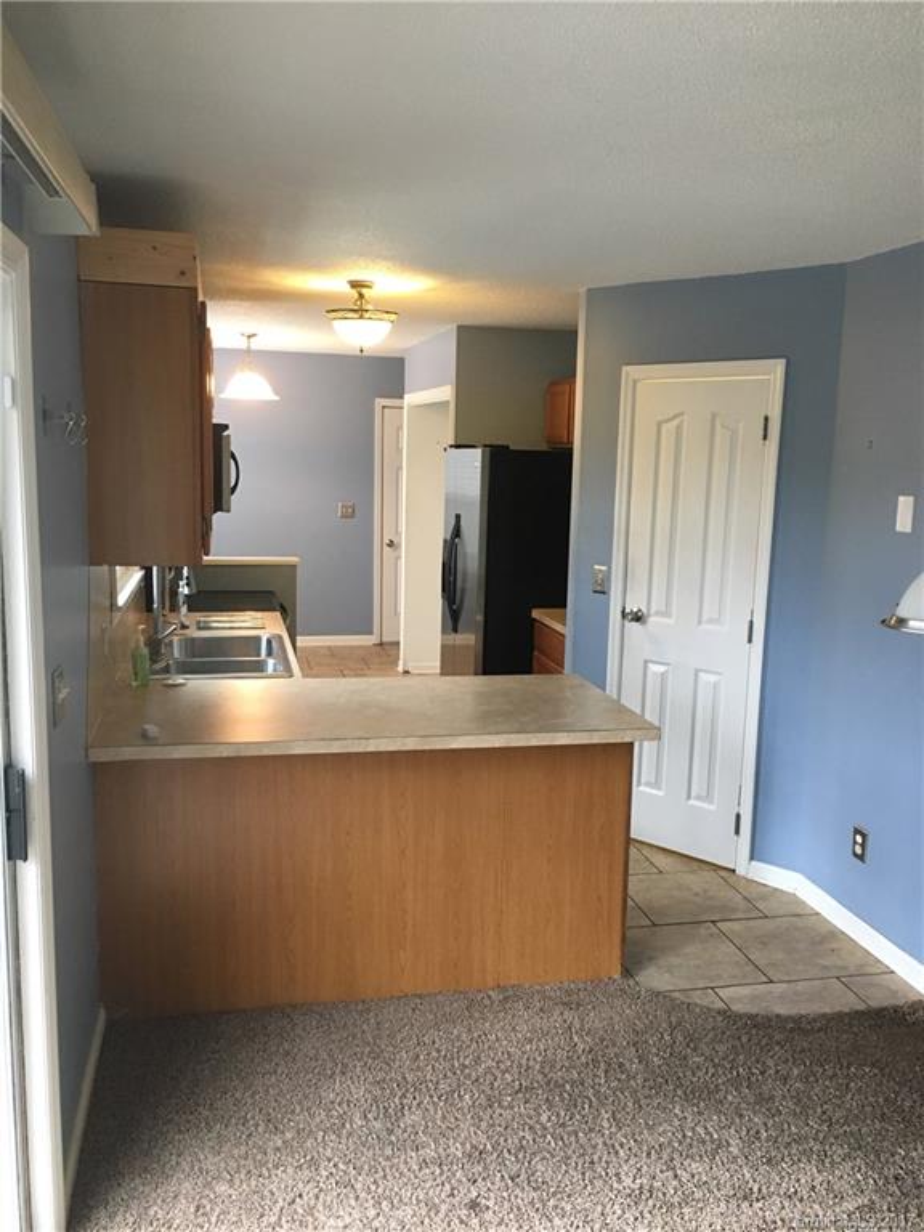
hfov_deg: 48.2
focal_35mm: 29
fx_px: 1032
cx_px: 462
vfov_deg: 61.7
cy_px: 616
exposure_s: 1/30
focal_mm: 4.15
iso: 125
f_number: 2.2
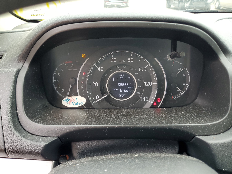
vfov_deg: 53.1
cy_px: 87
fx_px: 174
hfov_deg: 67.3
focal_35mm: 26
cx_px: 116
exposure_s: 1/120
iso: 59
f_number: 1.5
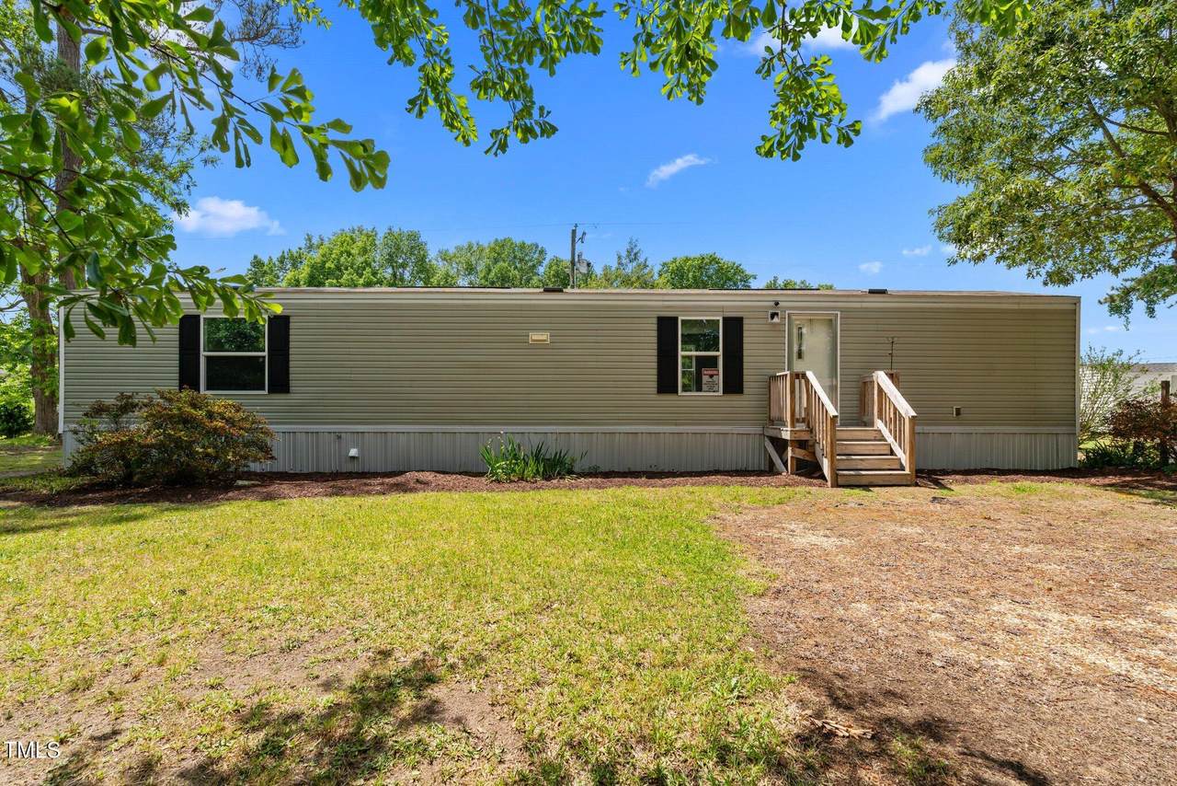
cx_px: 588
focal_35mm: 16
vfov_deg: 72.1
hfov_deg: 95.0
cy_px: 393
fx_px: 540
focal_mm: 16.5
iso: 400
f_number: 8
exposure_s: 1/1000
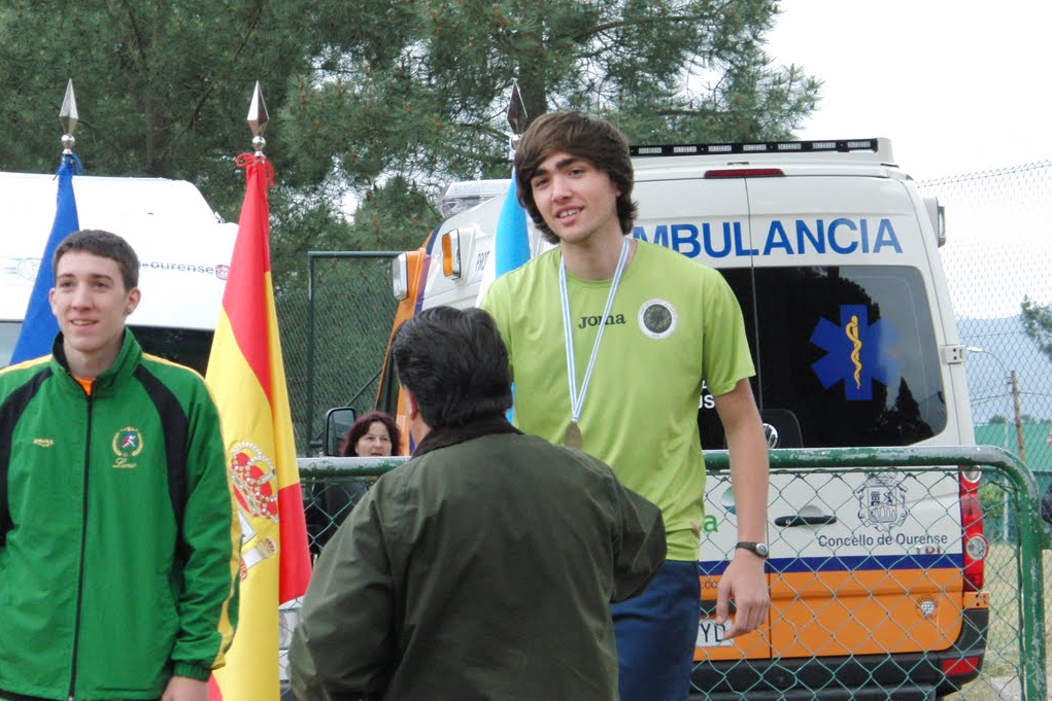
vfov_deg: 9.5
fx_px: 4238
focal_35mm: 145
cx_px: 525
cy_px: 360
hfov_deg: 14.2
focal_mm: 24.6
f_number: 4.2
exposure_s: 1/250
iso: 400
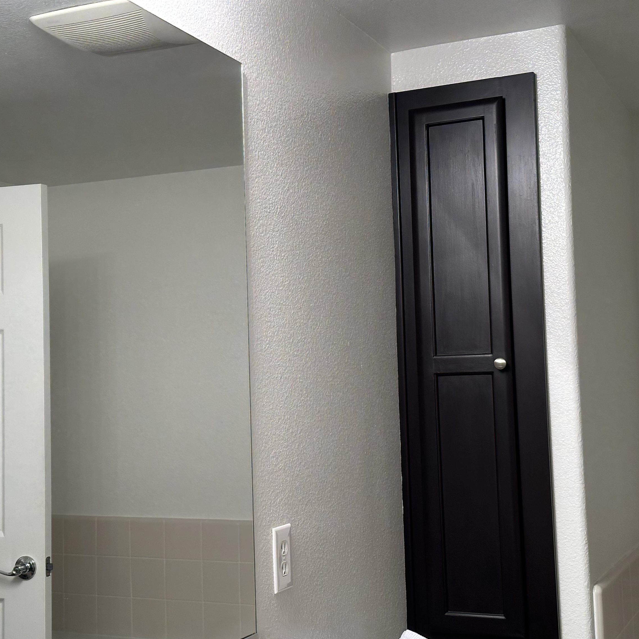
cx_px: 234
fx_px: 1190
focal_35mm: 57
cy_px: 321
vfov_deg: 30.0
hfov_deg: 29.9
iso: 100
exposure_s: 1/60
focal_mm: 6.86
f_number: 1.78
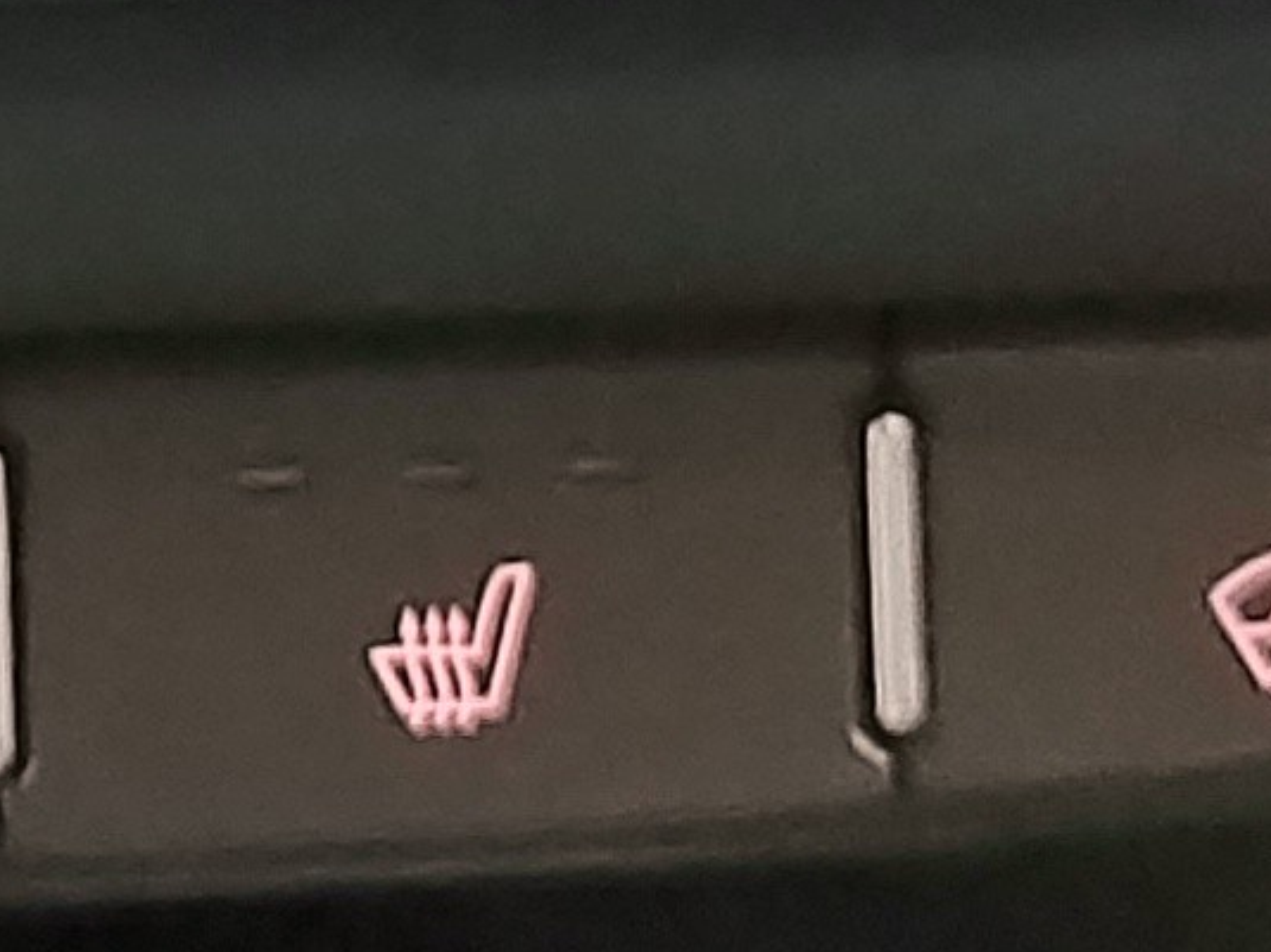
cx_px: -523
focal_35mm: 197
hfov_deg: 9.8
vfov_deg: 7.3
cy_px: -961
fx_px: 7232
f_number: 1.9
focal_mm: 5.52
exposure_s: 1/24
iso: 5160
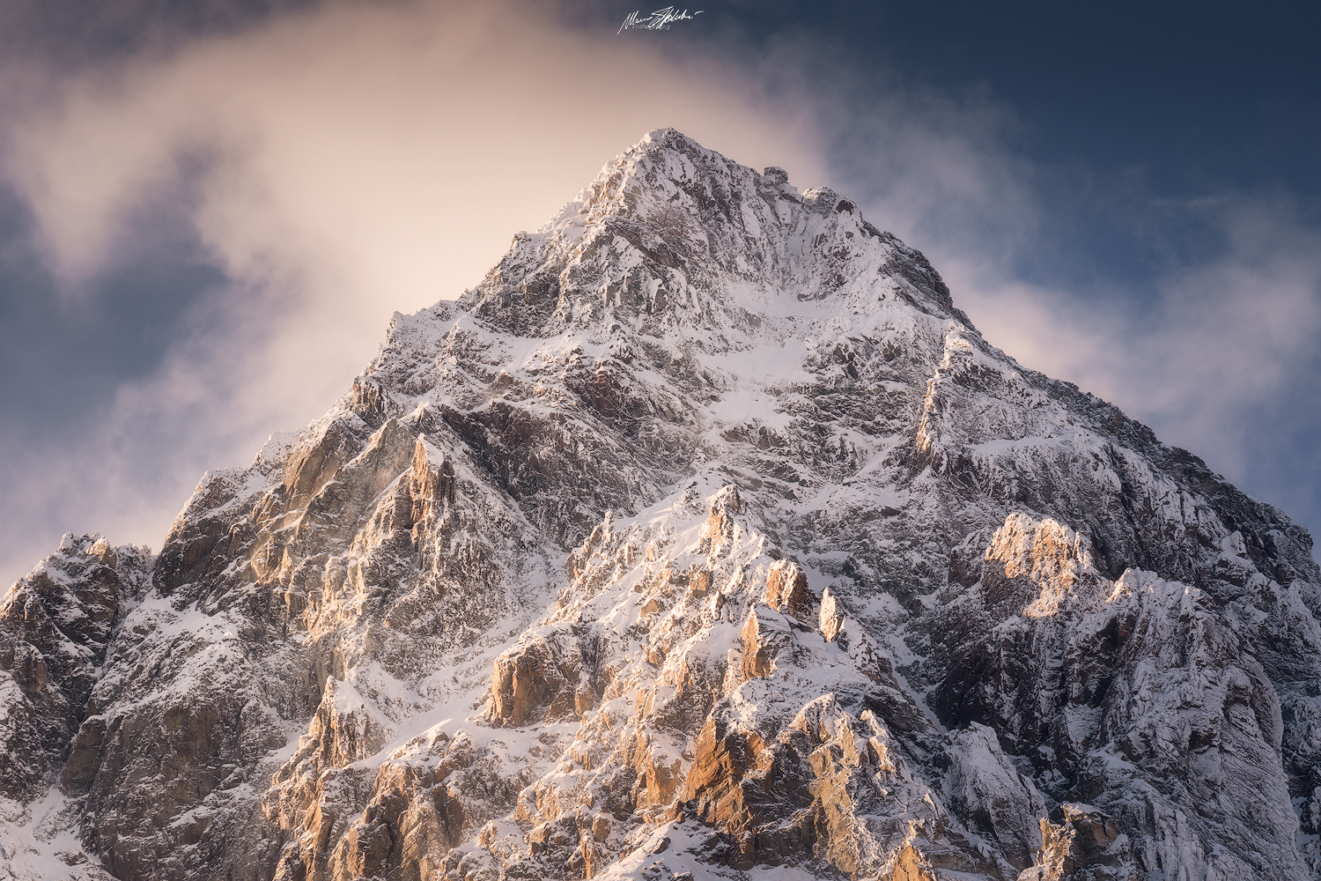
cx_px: 660
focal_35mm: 285
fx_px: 10457
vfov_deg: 4.8
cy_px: 440
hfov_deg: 7.2
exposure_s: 1/100
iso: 100
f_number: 13
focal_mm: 190
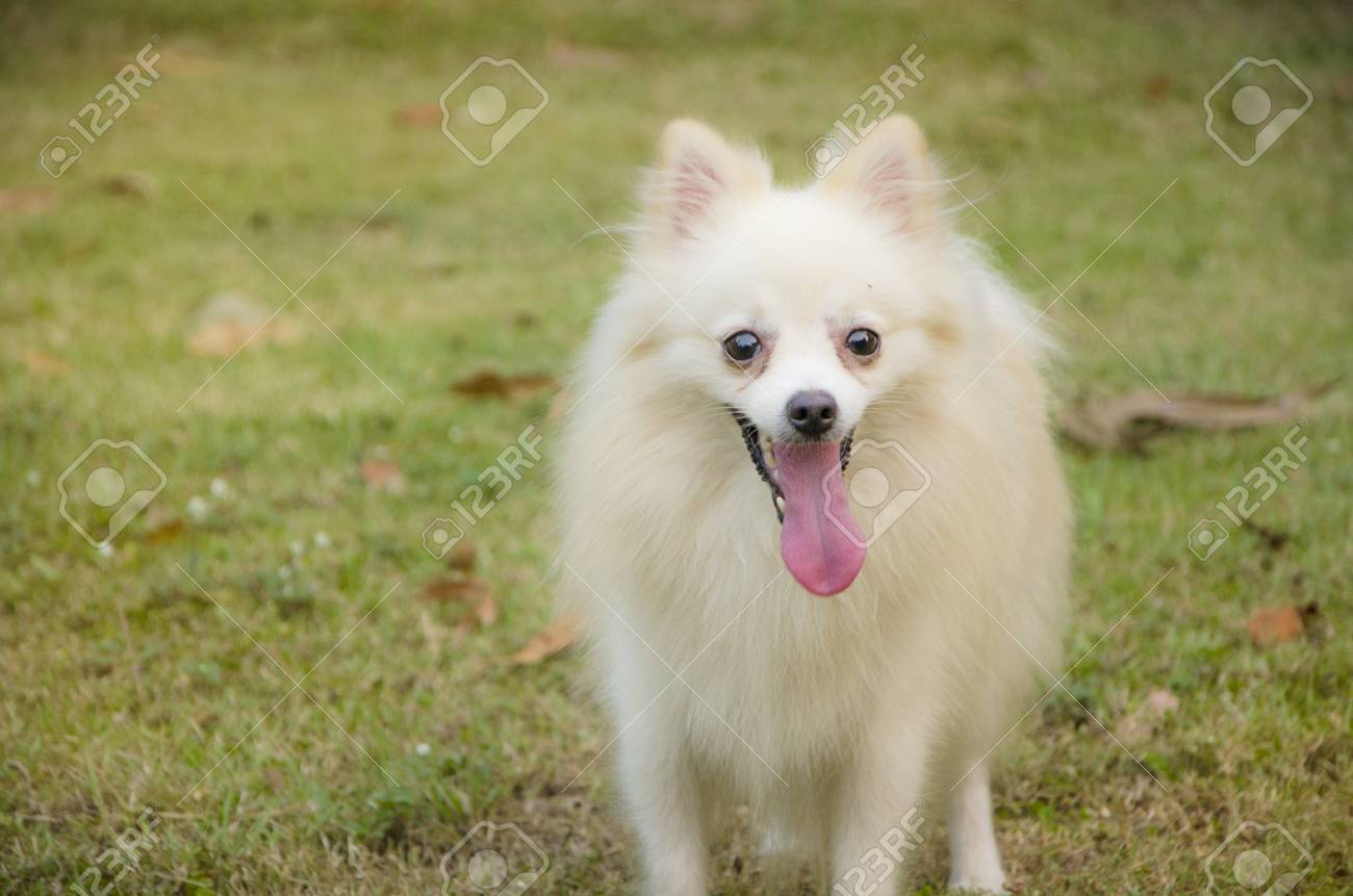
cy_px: 448
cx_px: 676
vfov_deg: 8.7
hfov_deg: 13.1
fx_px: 5907
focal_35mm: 158
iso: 100
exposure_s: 1/100
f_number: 5.6
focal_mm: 105
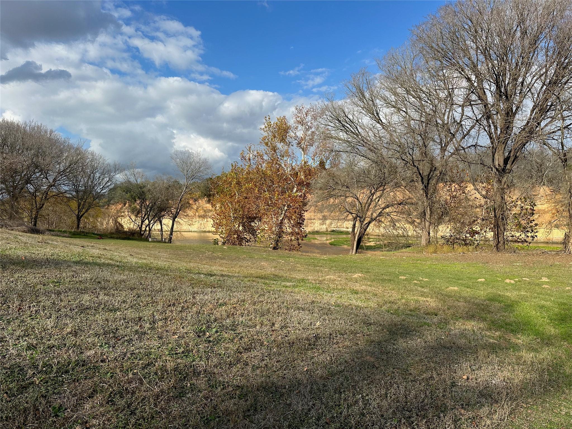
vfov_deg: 56.8
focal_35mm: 24
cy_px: 214
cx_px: 286
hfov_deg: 71.6
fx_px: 397
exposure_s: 1/4545
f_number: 1.78
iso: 80
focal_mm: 6.86
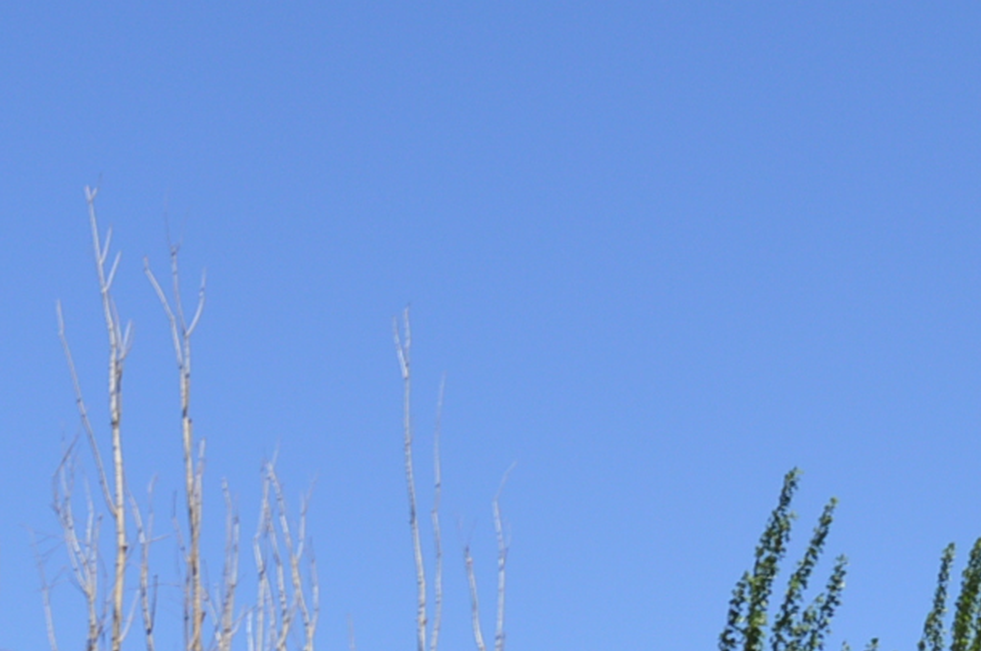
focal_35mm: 148
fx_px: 4028
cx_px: 910
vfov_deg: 8.9
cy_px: 1112
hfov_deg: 13.7
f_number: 8
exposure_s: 1/250
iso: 100
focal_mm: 20
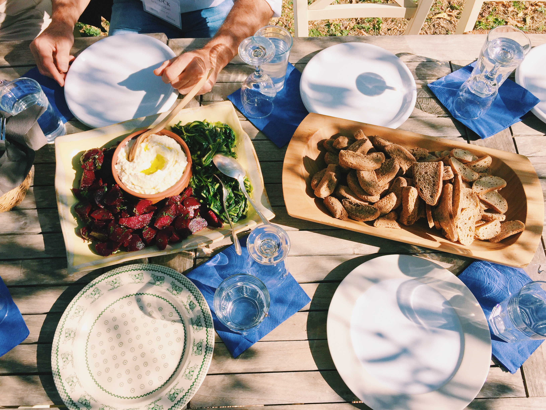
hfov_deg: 61.6
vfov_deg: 48.3
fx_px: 458
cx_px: 273
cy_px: 205
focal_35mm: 29
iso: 32
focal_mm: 4.15
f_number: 2.2
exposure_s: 1/2326
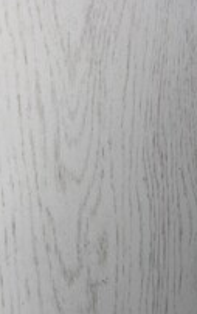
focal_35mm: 64
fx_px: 547
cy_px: 260
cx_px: 67
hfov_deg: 20.3
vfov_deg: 31.0
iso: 32
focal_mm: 4.25
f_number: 1.8
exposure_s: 1/76
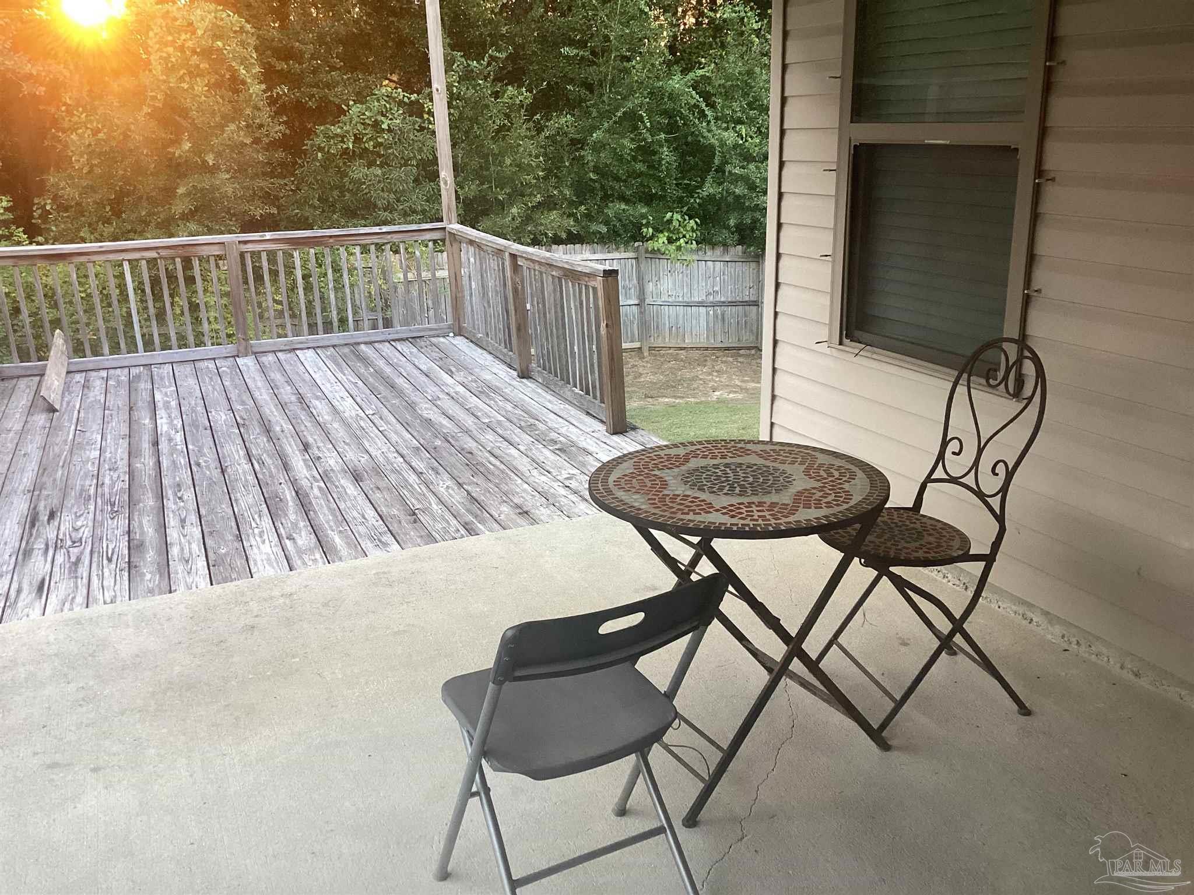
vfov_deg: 45.4
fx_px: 1069
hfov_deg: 58.4
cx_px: 597
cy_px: 448
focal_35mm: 31
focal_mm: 3.3
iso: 160
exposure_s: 1/60
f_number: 2.4
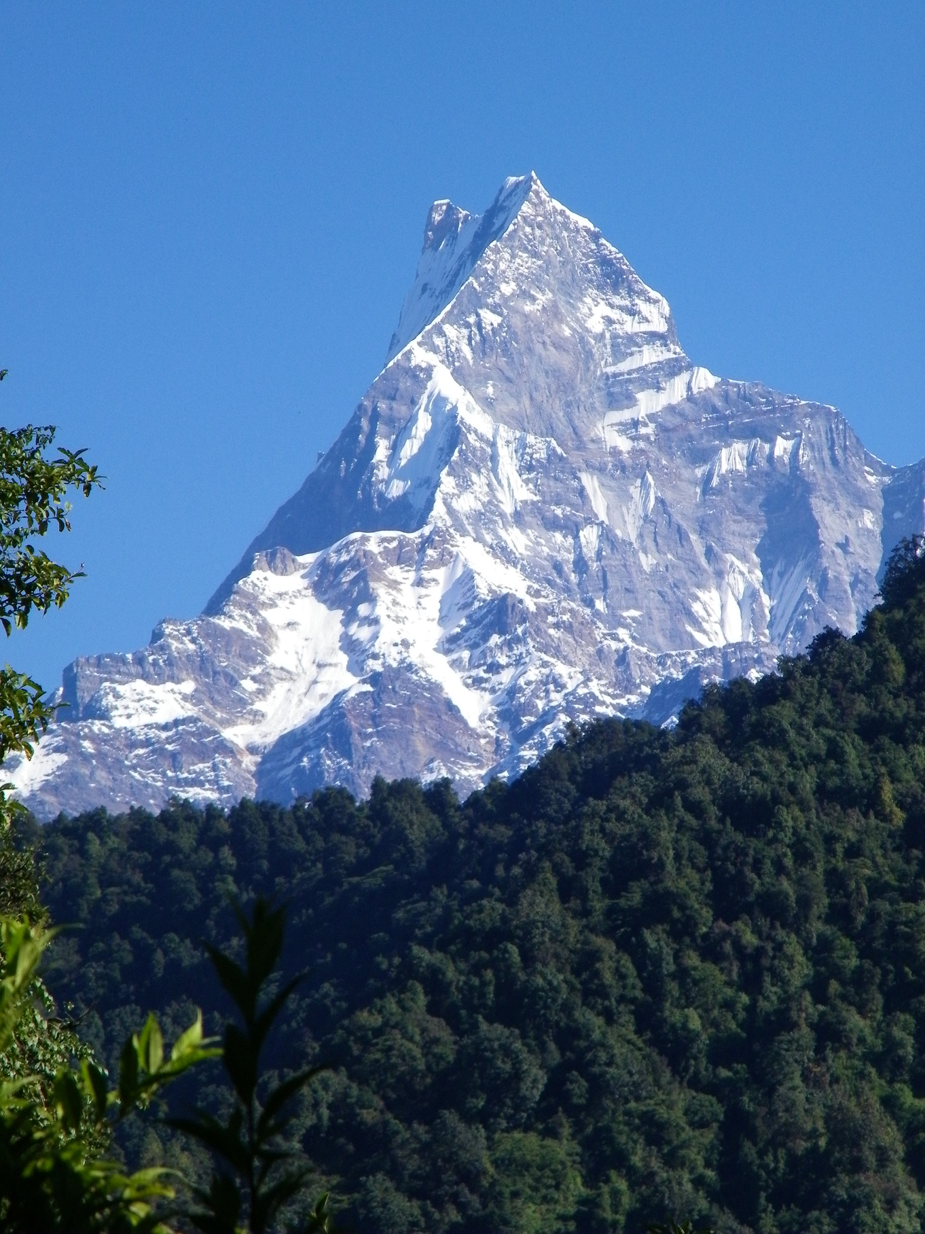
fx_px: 8195
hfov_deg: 6.5
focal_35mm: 230
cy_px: 617
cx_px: 462
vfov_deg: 8.6
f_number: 10.8
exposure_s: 1/200
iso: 100
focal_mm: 41
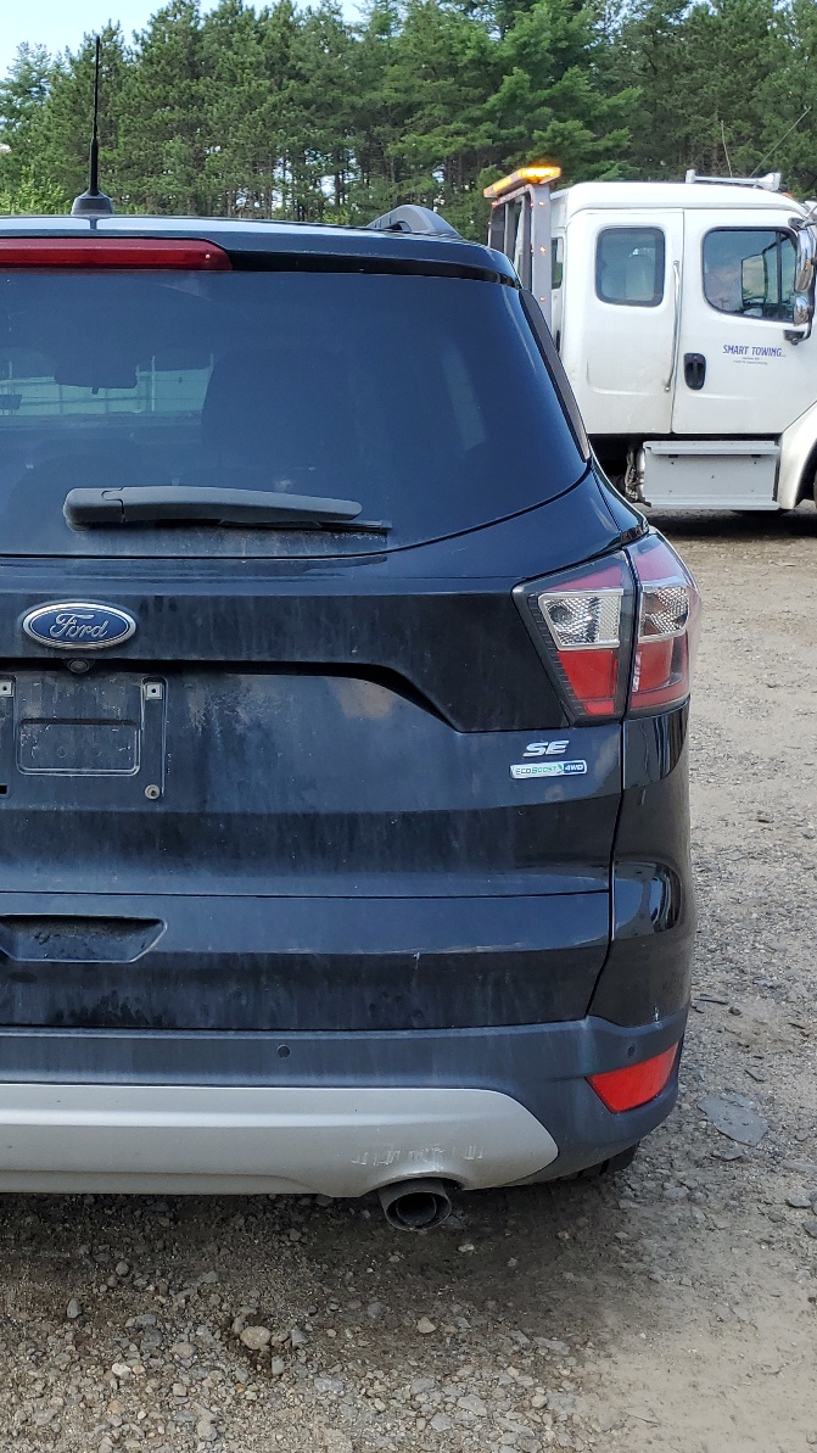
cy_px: 730
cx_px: 58
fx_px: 1464
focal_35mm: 38
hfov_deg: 29.7
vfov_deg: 52.8
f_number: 1.5
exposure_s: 1/1111
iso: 50
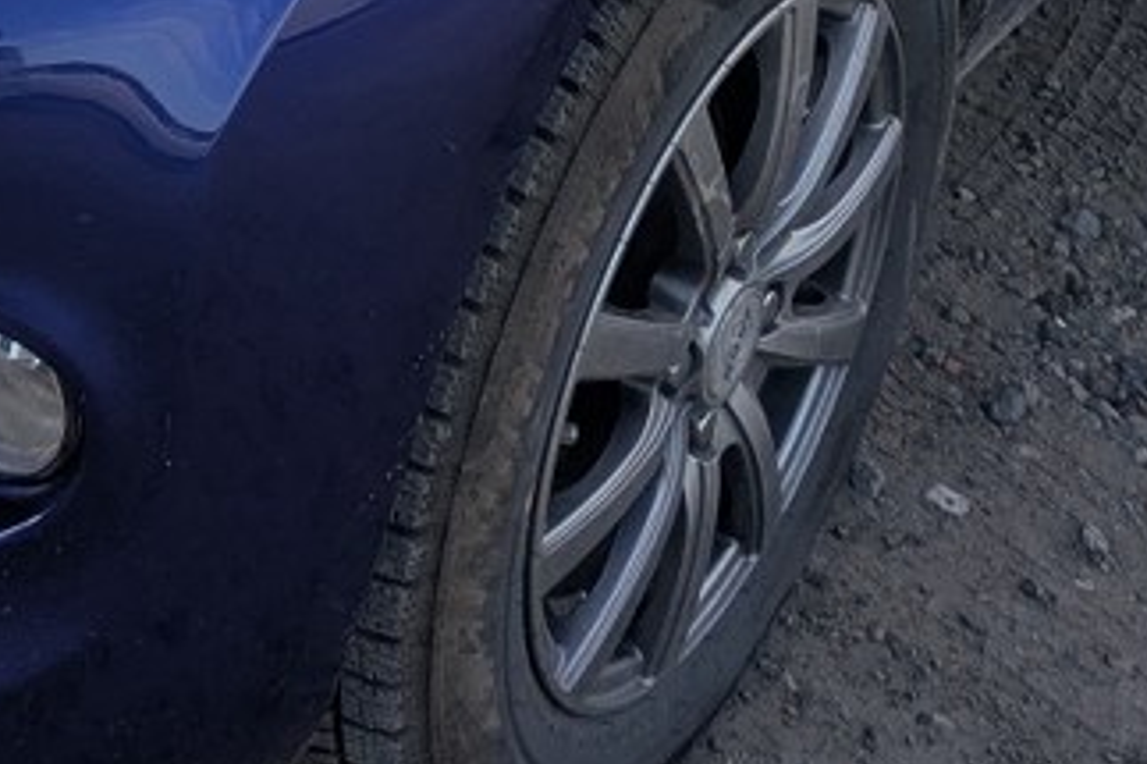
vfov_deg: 12.1
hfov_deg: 19.5
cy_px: -640
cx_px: 112
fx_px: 3280
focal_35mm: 103
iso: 47
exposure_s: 1/640
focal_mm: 5.43
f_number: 1.89
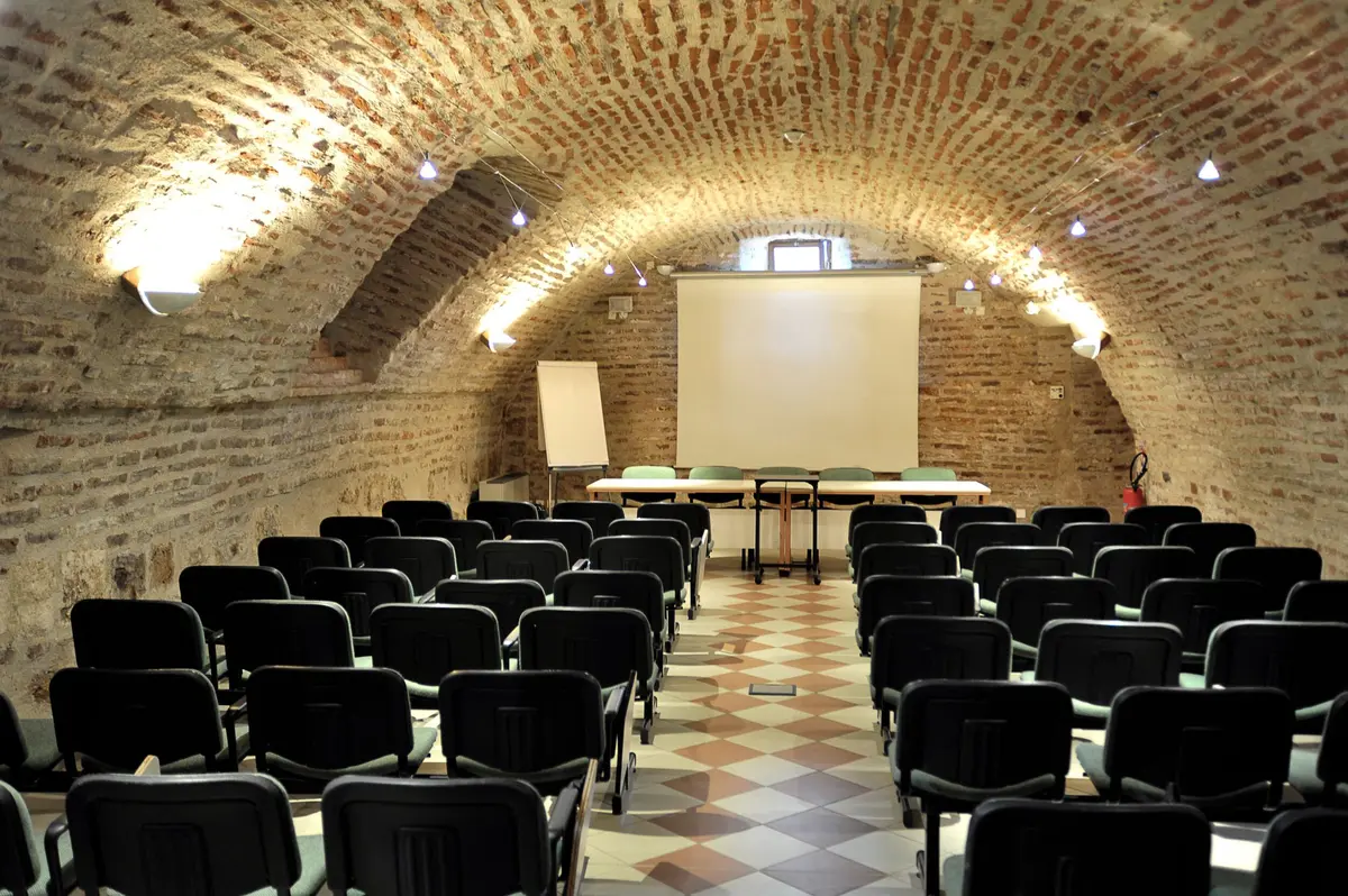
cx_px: 674
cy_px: 448
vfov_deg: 37.8
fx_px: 1309
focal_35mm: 35
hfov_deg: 54.5
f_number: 2.8
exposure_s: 1/15
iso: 400
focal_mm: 35
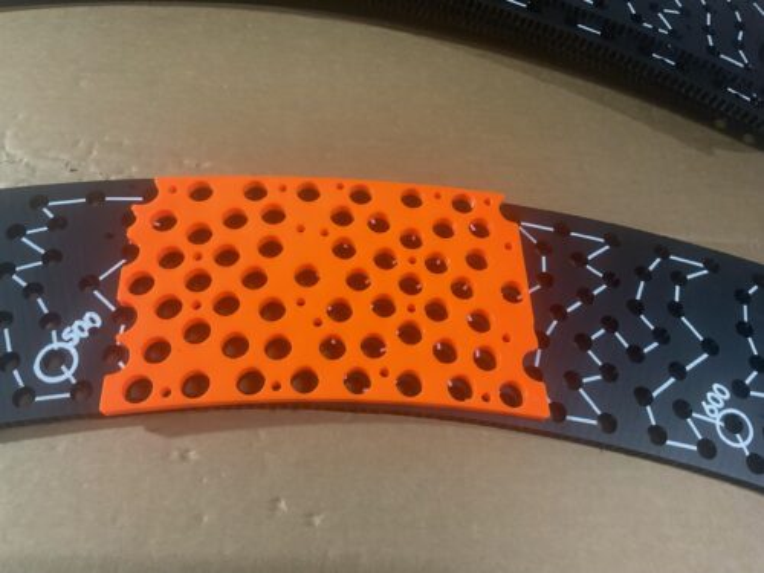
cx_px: 382
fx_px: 640
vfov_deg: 48.2
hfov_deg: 61.7
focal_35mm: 29
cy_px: 286
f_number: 1.8
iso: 200
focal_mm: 3
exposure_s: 1/50
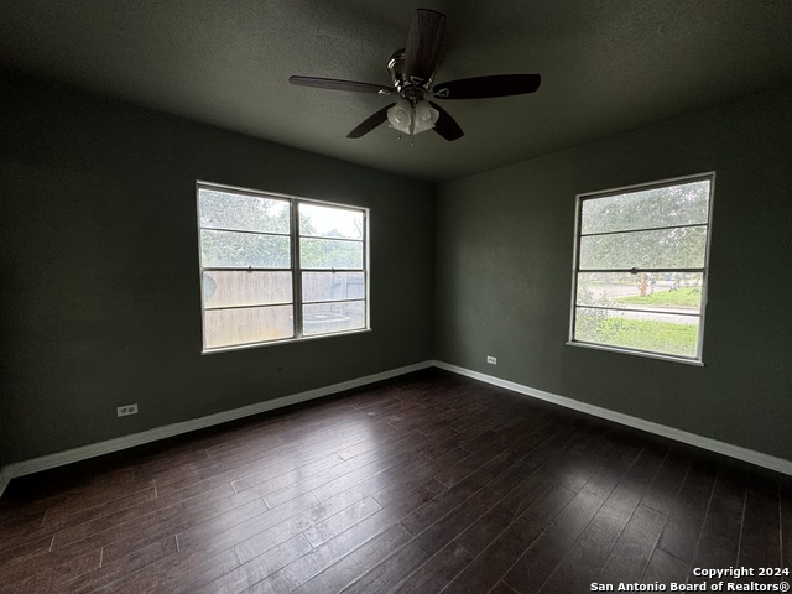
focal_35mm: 14
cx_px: 396
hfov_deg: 102.1
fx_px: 320
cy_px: 297
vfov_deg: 85.7
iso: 160
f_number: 2.2
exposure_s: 1/120
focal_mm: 2.22
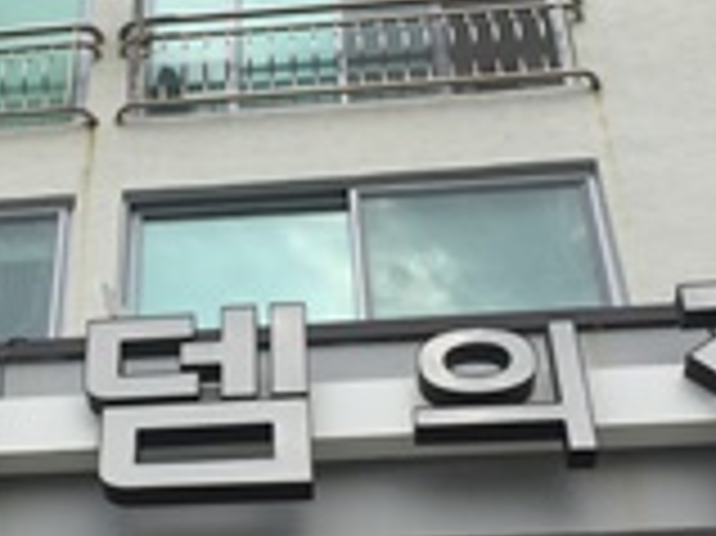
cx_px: 108
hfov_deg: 26.0
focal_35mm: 73
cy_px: 383
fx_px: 1509
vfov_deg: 20.0
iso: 32
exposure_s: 1/746
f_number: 2.2
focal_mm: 4.15
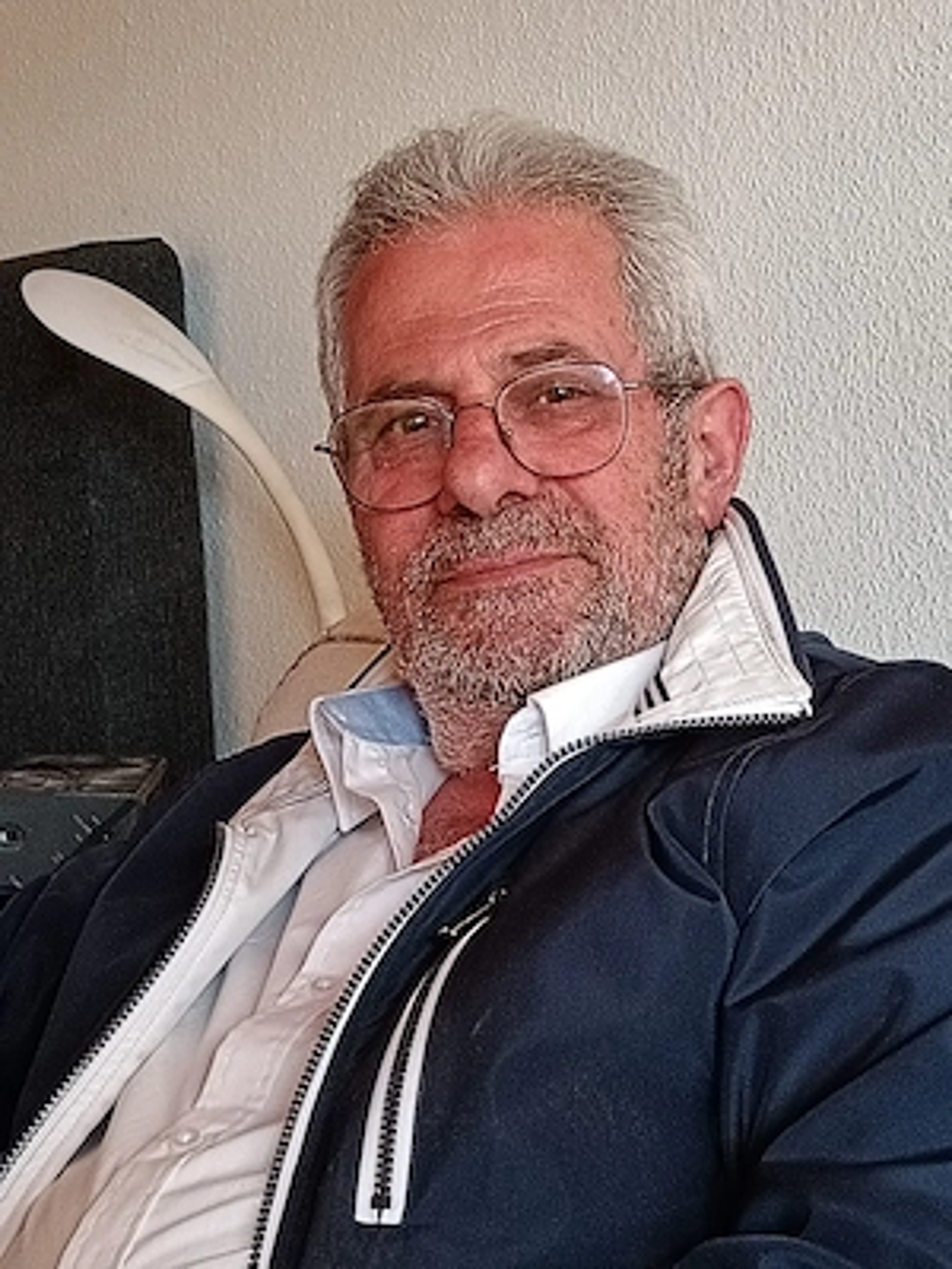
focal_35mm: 79
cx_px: 476
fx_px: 2897
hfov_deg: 18.7
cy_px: 634
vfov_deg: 24.7
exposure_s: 1/24
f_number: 1.9
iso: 1216
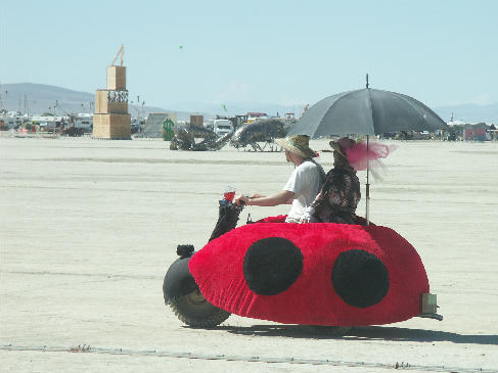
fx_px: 3135
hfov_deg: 9.1
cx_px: 271
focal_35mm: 218
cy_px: 190
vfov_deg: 6.8
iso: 100
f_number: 7.1
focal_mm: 50.27
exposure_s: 1/640
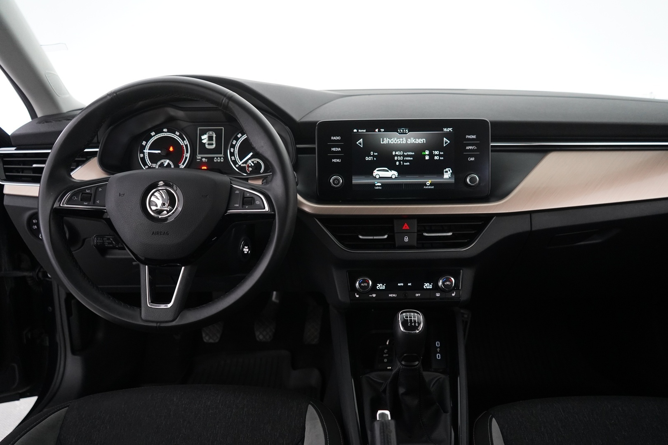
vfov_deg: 46.4
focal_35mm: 28
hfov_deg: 65.5
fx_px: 520
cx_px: 334
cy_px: 222
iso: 4000
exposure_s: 1/60
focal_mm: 28
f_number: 3.5
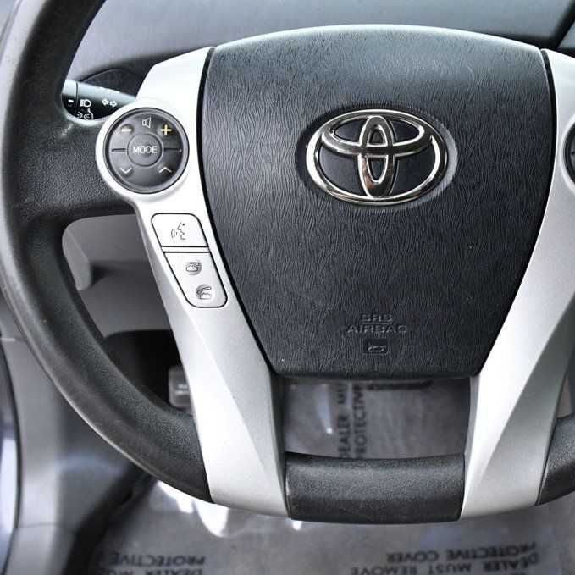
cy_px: 288
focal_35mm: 50
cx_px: 393
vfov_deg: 34.0
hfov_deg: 33.7
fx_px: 940
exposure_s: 1/250
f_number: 8
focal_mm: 26
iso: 2500
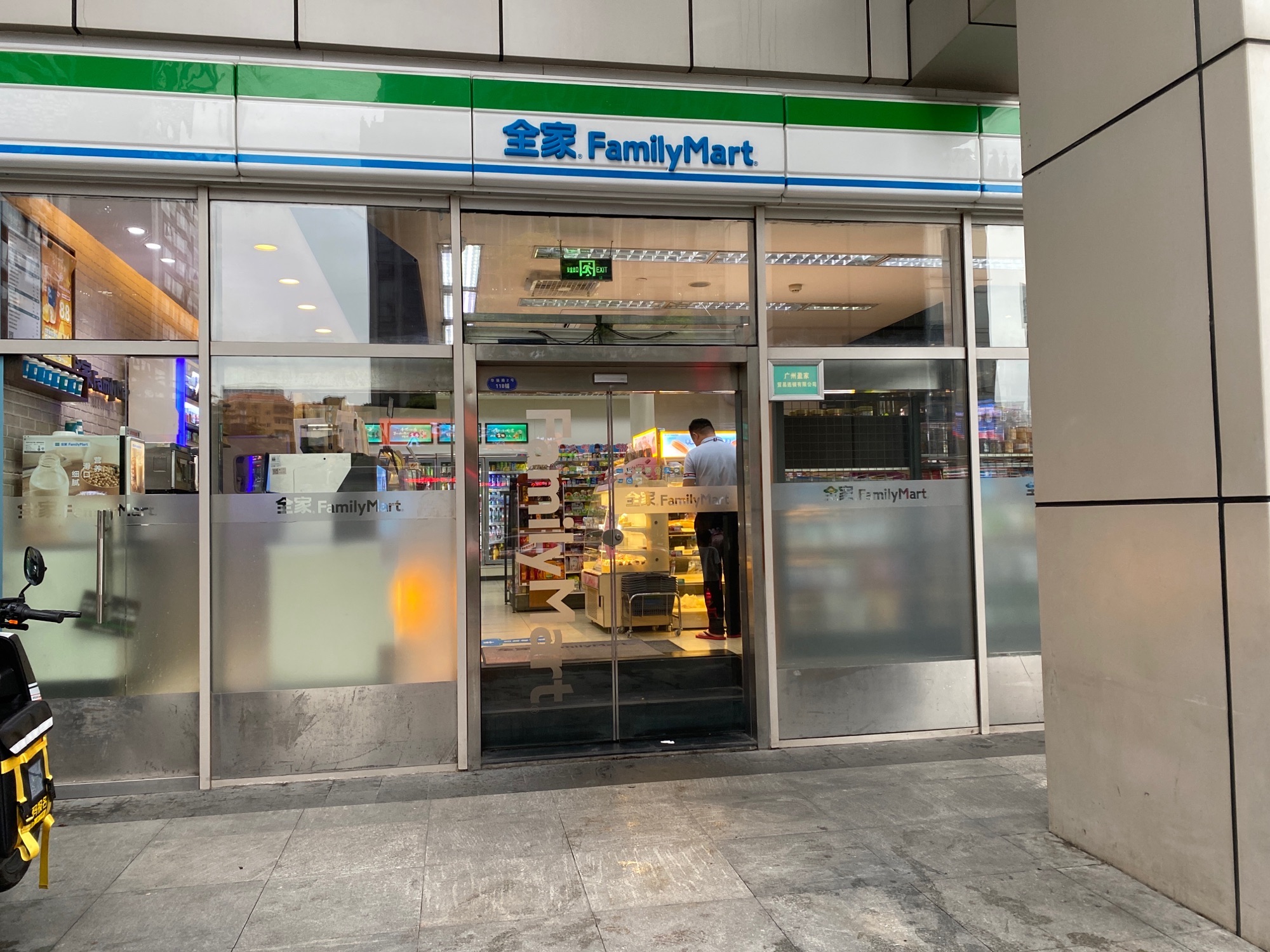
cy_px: 476
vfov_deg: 53.1
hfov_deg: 67.3
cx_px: 635
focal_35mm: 26
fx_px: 954
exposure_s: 1/100
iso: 125
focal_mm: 4.25
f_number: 1.8
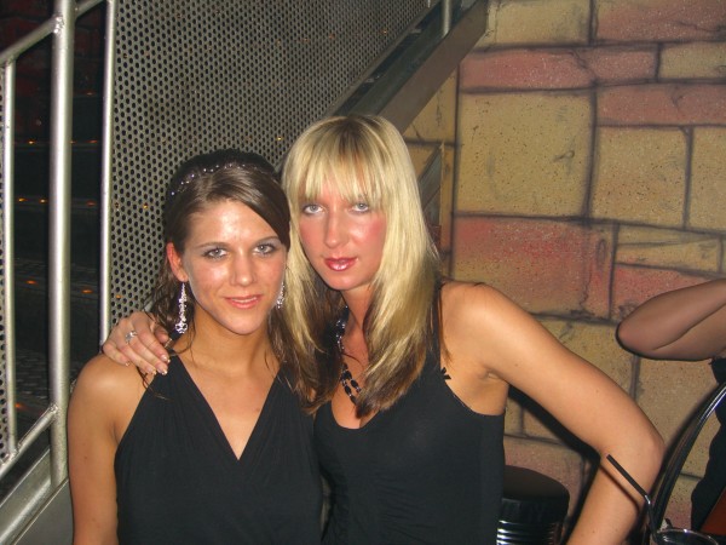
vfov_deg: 37.7
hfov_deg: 49.0
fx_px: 797
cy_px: 272
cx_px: 363
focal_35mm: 38
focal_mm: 7.9
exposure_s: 1/60
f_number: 2.8
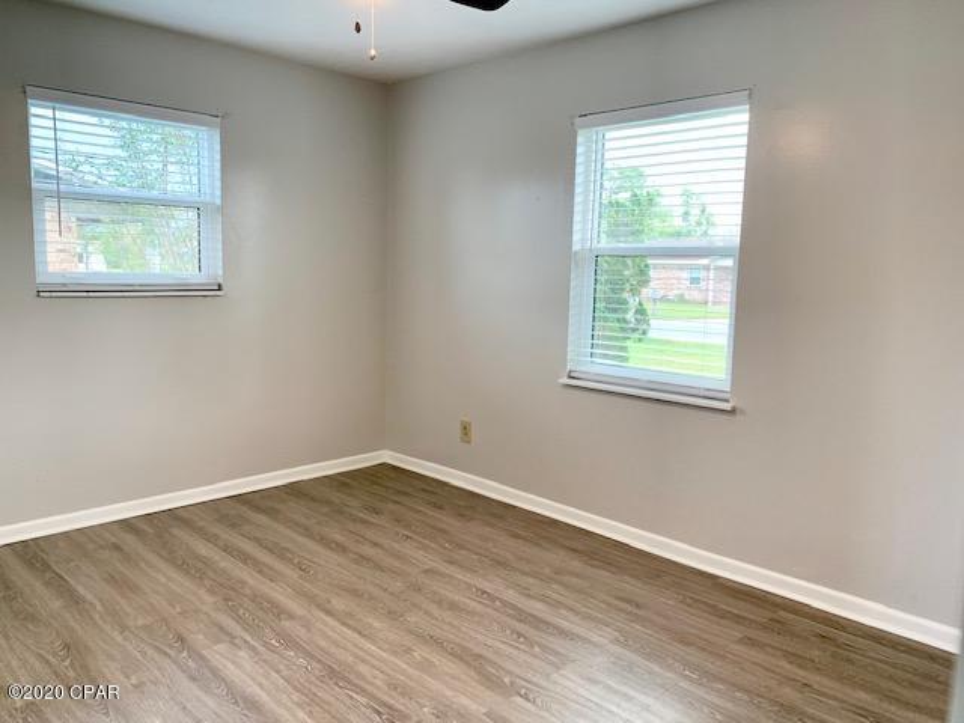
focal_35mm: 26
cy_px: 362
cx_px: 482
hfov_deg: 67.3
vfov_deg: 53.1
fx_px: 724
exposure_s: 1/120
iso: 80
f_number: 1.8
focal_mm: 4.25
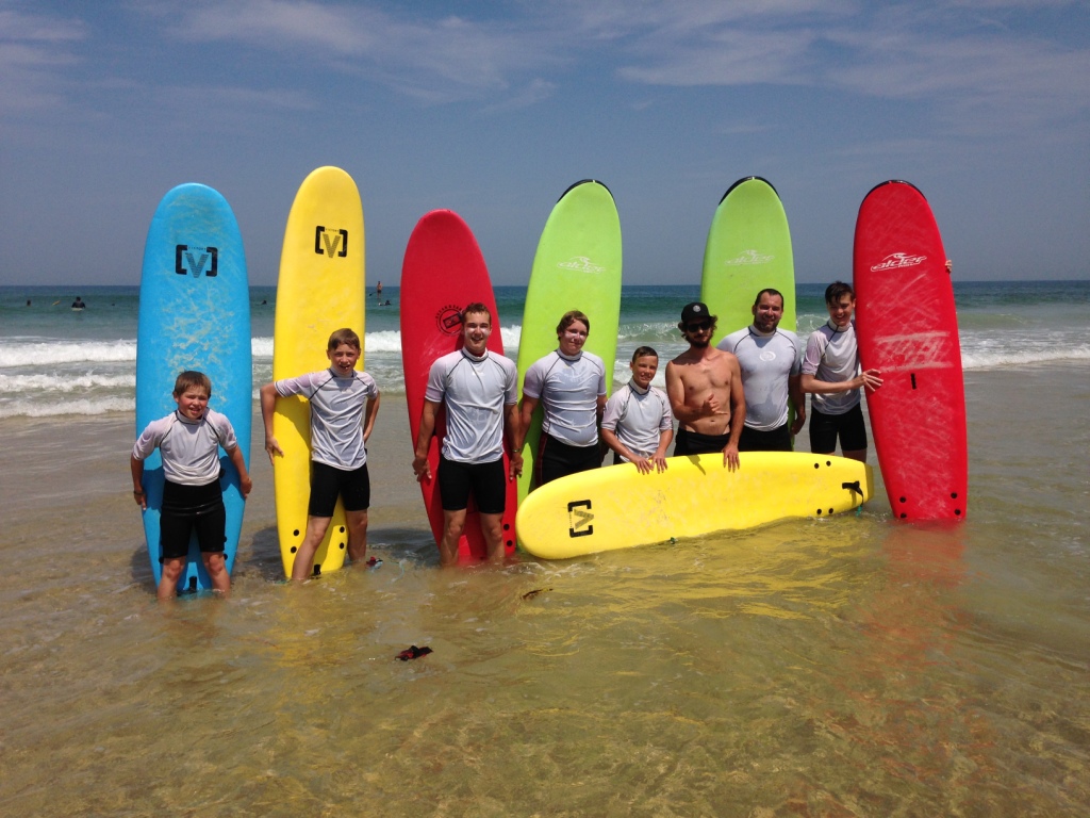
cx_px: 545
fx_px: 1039
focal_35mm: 33
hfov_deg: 55.4
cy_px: 409
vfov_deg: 42.9
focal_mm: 4.12
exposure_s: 1/4525
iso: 50
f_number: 2.4
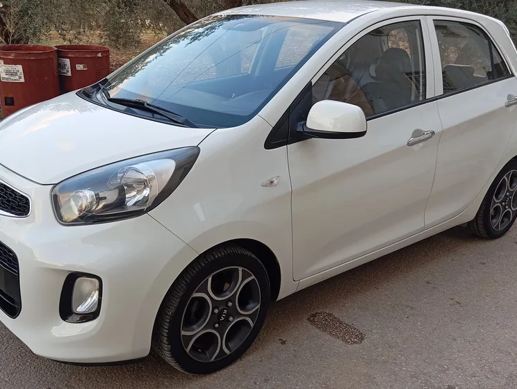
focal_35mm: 36
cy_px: 219
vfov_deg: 39.7
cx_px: 236
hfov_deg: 51.2
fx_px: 538
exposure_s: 1/100
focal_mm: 4.22
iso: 212
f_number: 1.8
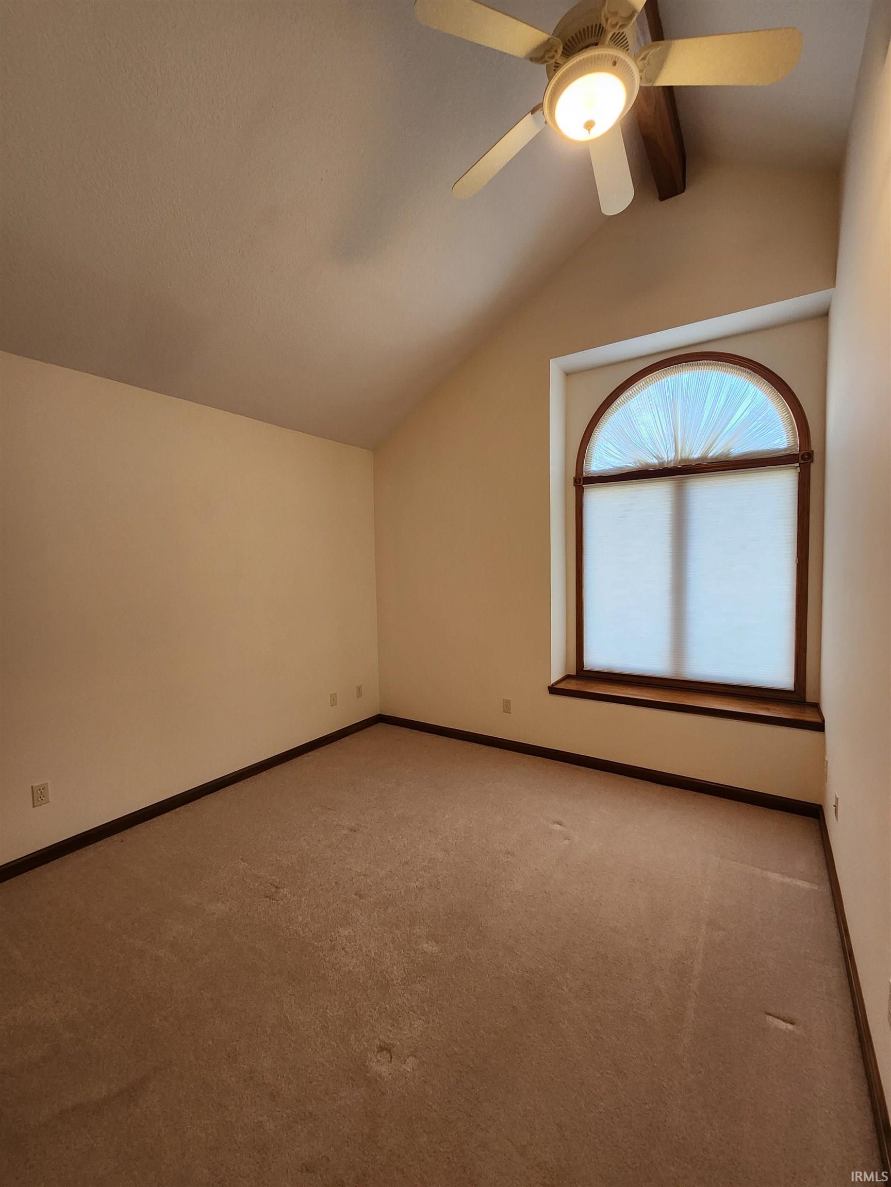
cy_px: 594
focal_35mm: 13
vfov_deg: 106.2
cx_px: 446
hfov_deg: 89.9
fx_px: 446
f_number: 2.2
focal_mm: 2.2
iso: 250
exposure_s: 1/60
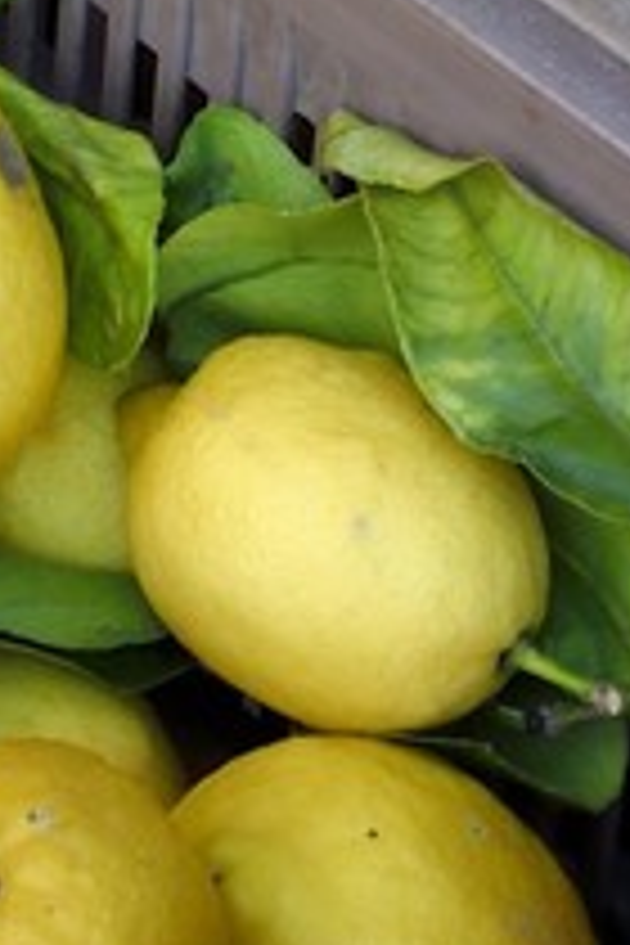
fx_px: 4803
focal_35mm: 183
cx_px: -396
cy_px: -2304
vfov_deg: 8.4
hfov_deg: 7.3
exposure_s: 1/100
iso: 200
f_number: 7.1
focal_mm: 24
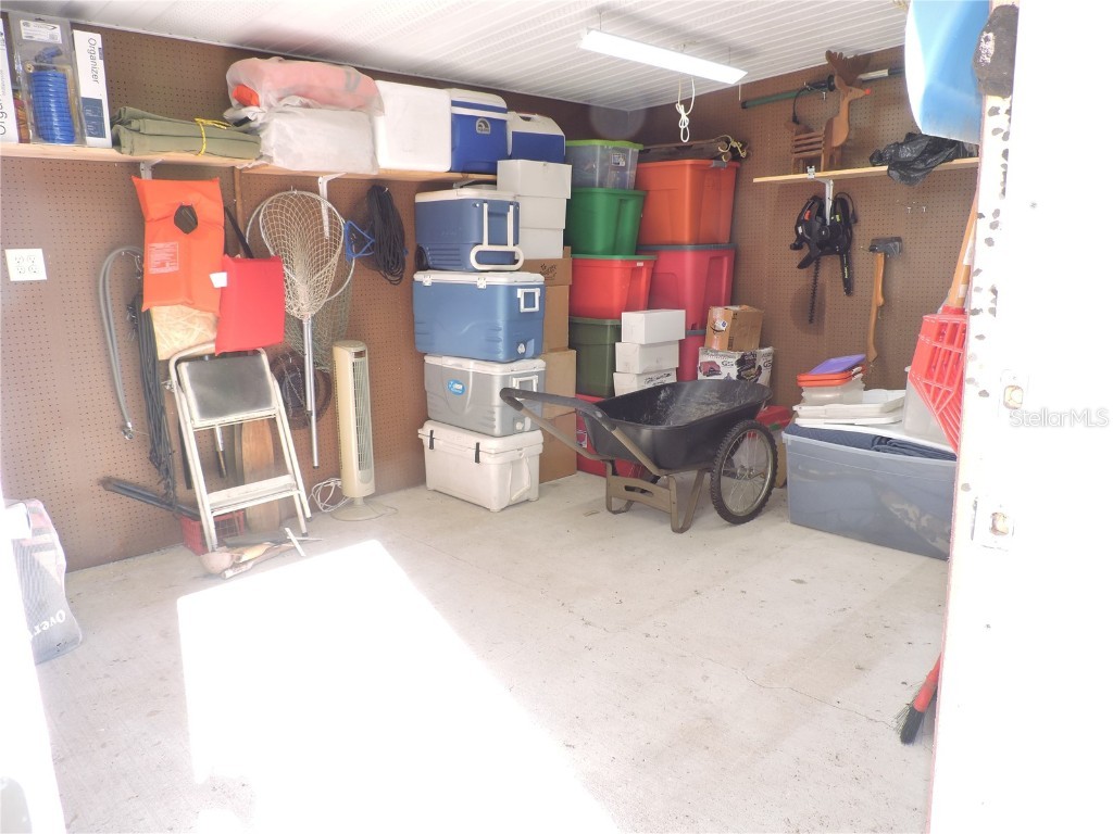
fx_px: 772
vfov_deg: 56.8
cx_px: 556
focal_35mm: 24
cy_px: 417
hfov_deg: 71.6
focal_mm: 4.3
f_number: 3
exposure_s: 1/60
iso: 100
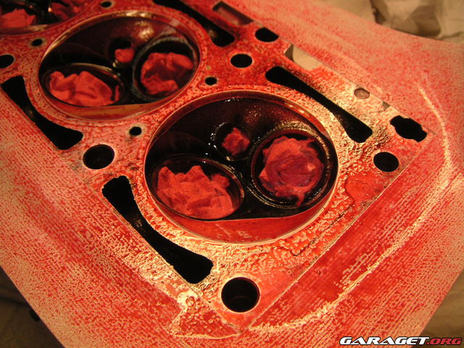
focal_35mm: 38
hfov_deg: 49.0
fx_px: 509
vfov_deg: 37.7
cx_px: 232
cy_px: 174
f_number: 2.8
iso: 80
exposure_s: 1/45
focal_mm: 6
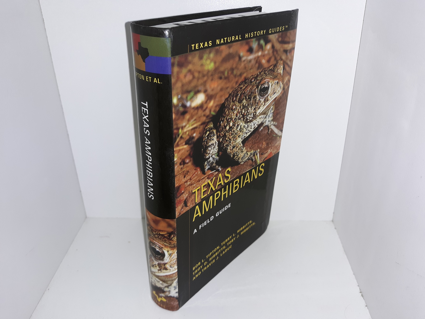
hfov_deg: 63.4
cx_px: 212
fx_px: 344
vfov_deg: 49.7
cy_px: 160
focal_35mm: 28
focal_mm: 3.7
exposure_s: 1/135
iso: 40
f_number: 1.7
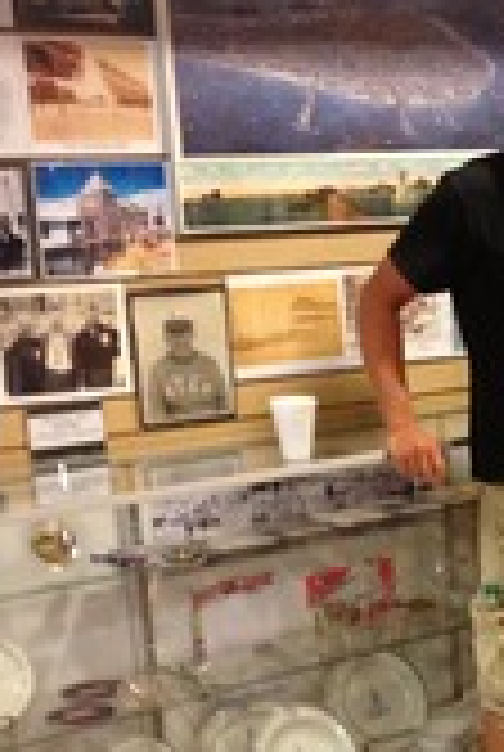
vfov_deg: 23.0
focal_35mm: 87
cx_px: 644
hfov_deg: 15.1
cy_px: 594
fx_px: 1819
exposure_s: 1/20
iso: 250
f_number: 2.4
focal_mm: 4.28
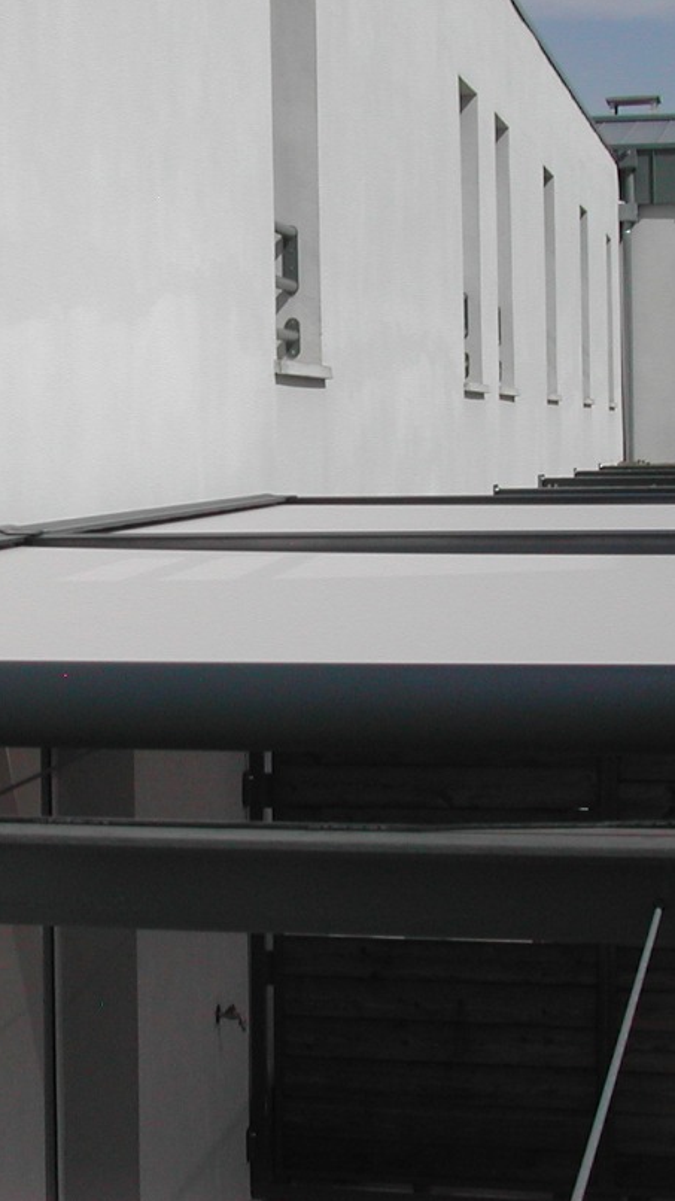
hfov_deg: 16.2
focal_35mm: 74
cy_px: 486
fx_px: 2356
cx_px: 164
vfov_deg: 28.5
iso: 100
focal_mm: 8
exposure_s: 1/616
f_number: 7.6
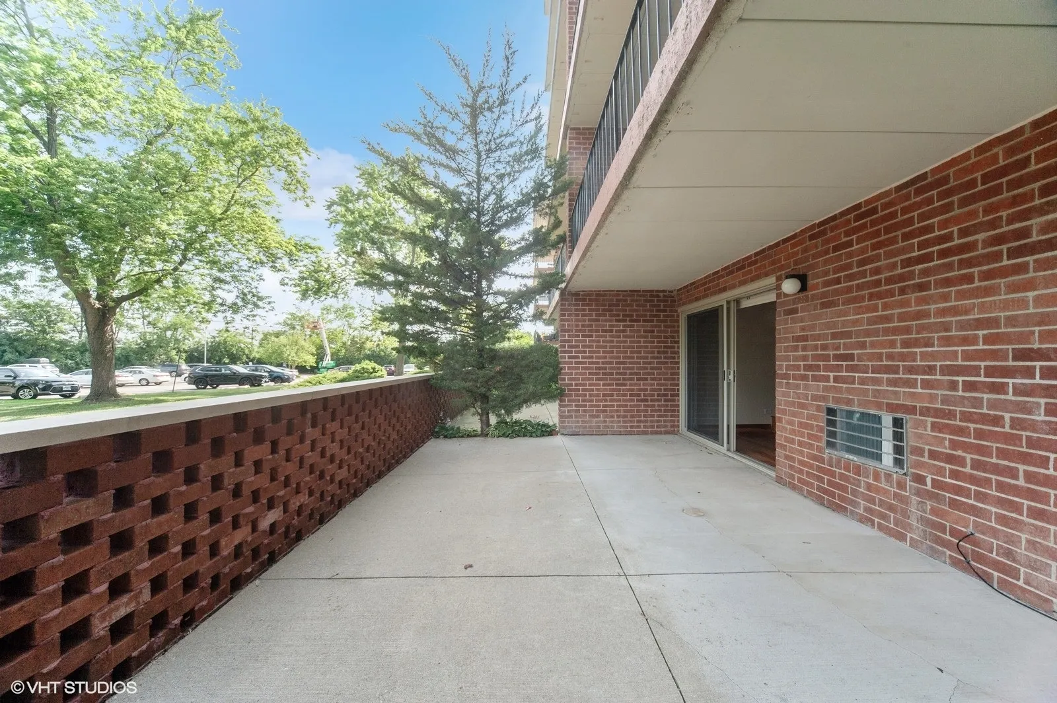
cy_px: 352
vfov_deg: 89.9
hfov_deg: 112.7
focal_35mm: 12
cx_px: 528
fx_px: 352
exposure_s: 1/200
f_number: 8
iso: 200
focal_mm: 12
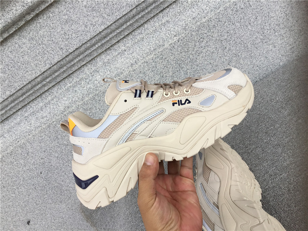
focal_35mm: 31
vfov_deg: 45.4
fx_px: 276
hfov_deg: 58.4
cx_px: 154
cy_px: 116
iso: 25
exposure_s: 1/297
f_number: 2.4
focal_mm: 3.3
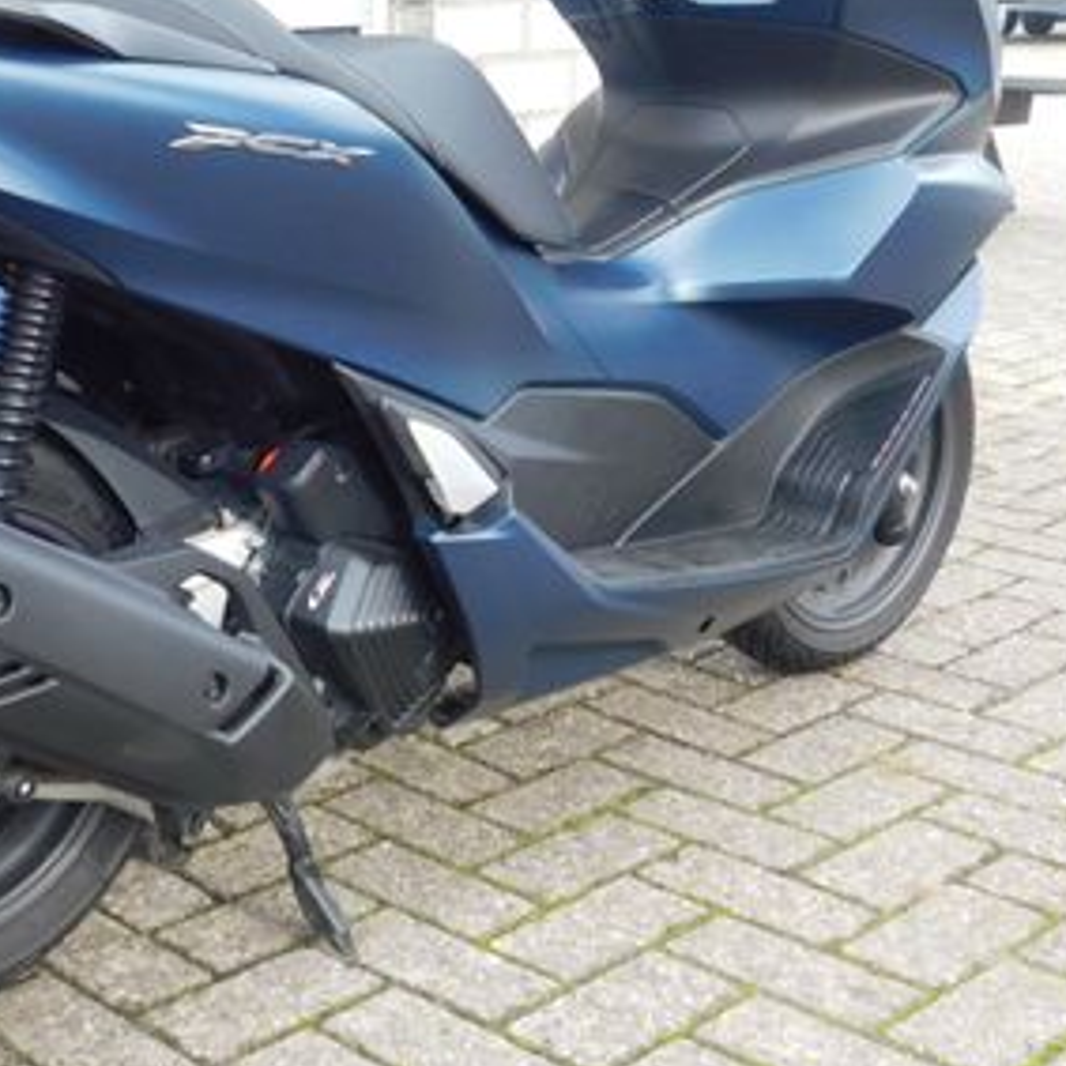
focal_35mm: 60
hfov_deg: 27.8
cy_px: 260
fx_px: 2090
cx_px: 154
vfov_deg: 28.2
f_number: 3.2
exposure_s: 1/100
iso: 125
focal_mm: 5.3
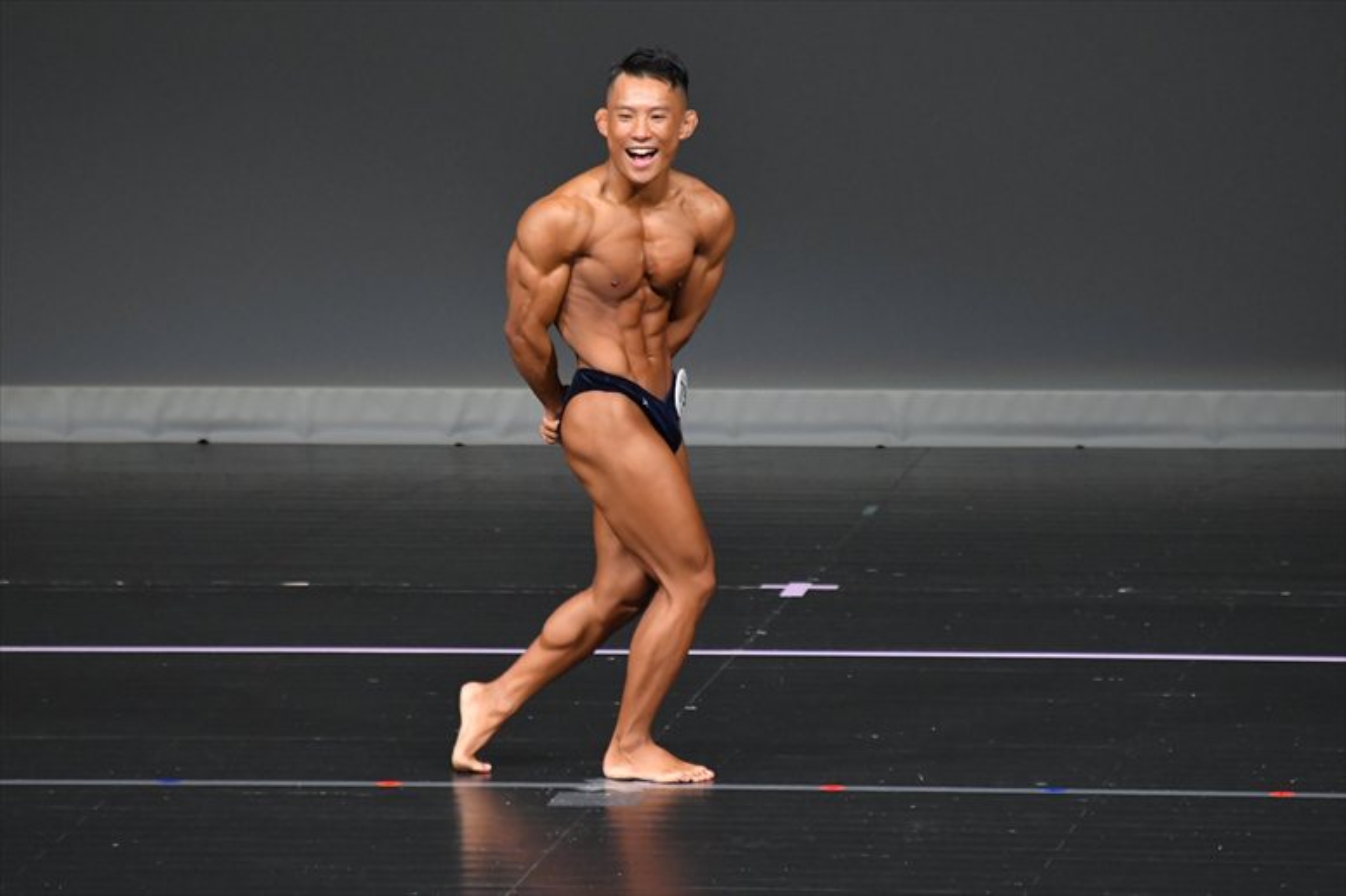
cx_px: 673
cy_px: 448
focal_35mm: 450
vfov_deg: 3.1
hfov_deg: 4.6
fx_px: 16817
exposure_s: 1/400
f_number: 5.6
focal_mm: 300
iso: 4000
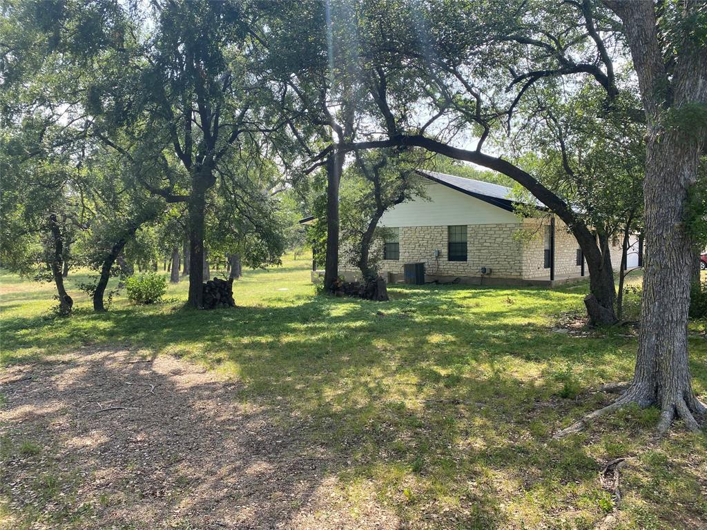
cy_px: 265
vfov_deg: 53.1
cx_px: 354
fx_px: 531
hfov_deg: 67.3
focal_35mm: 26
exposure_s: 1/698
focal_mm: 4.25
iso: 32
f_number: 1.8
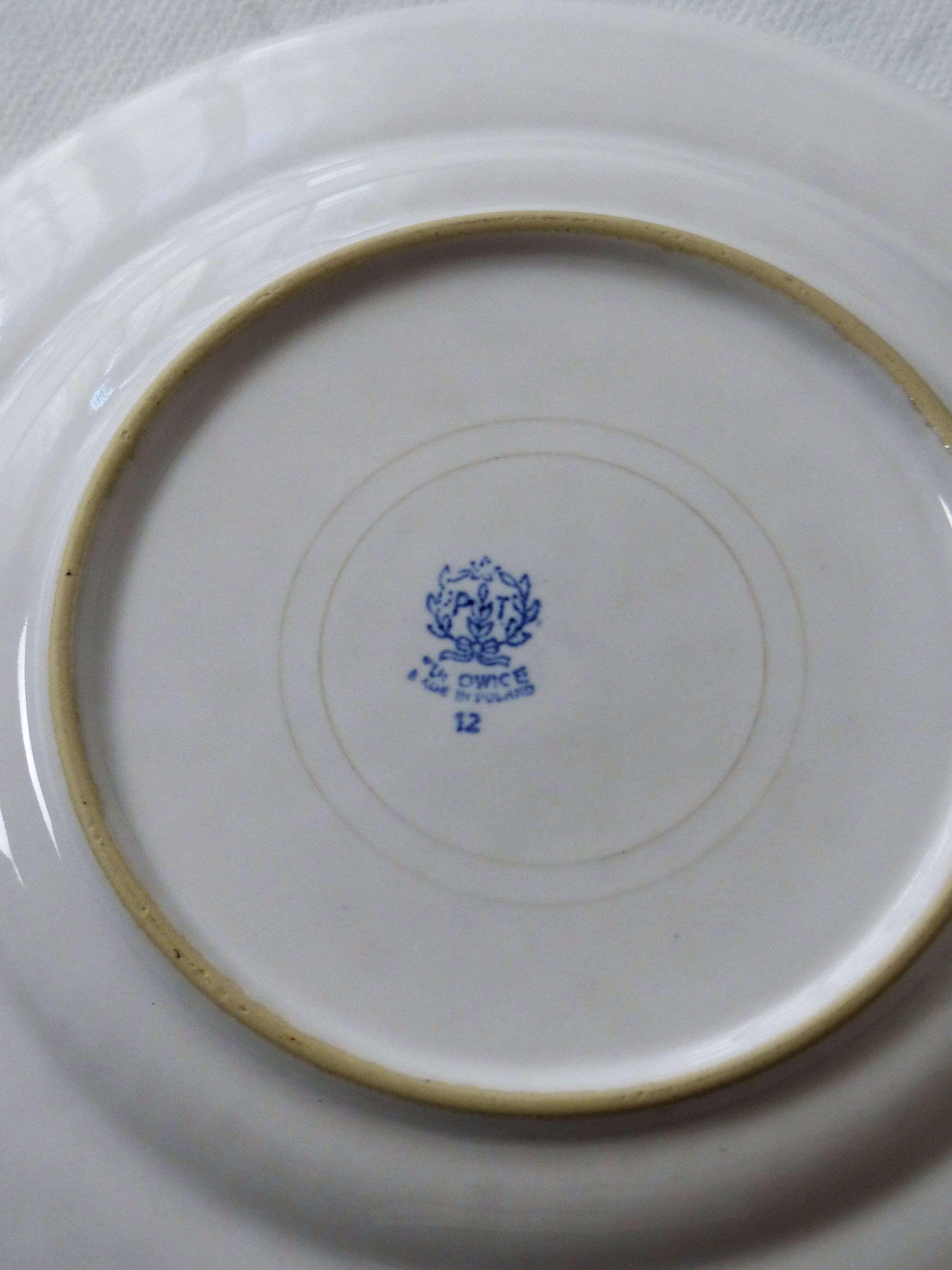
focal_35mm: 149
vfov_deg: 13.3
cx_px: 476
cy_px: 635
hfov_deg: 10.0
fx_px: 5464
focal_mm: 24.3
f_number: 2.8
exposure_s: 1/80
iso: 200
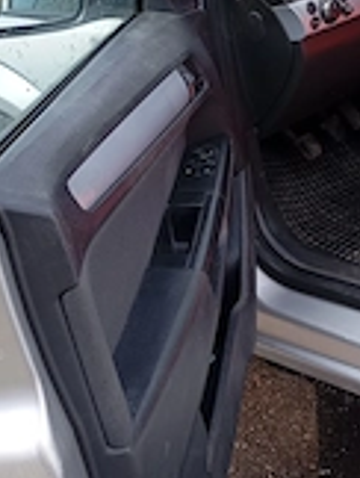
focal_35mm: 69
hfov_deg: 20.4
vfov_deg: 27.0
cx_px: 390
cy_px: 32
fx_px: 954
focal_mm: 4.27
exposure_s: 1/123
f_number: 1.8
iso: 101
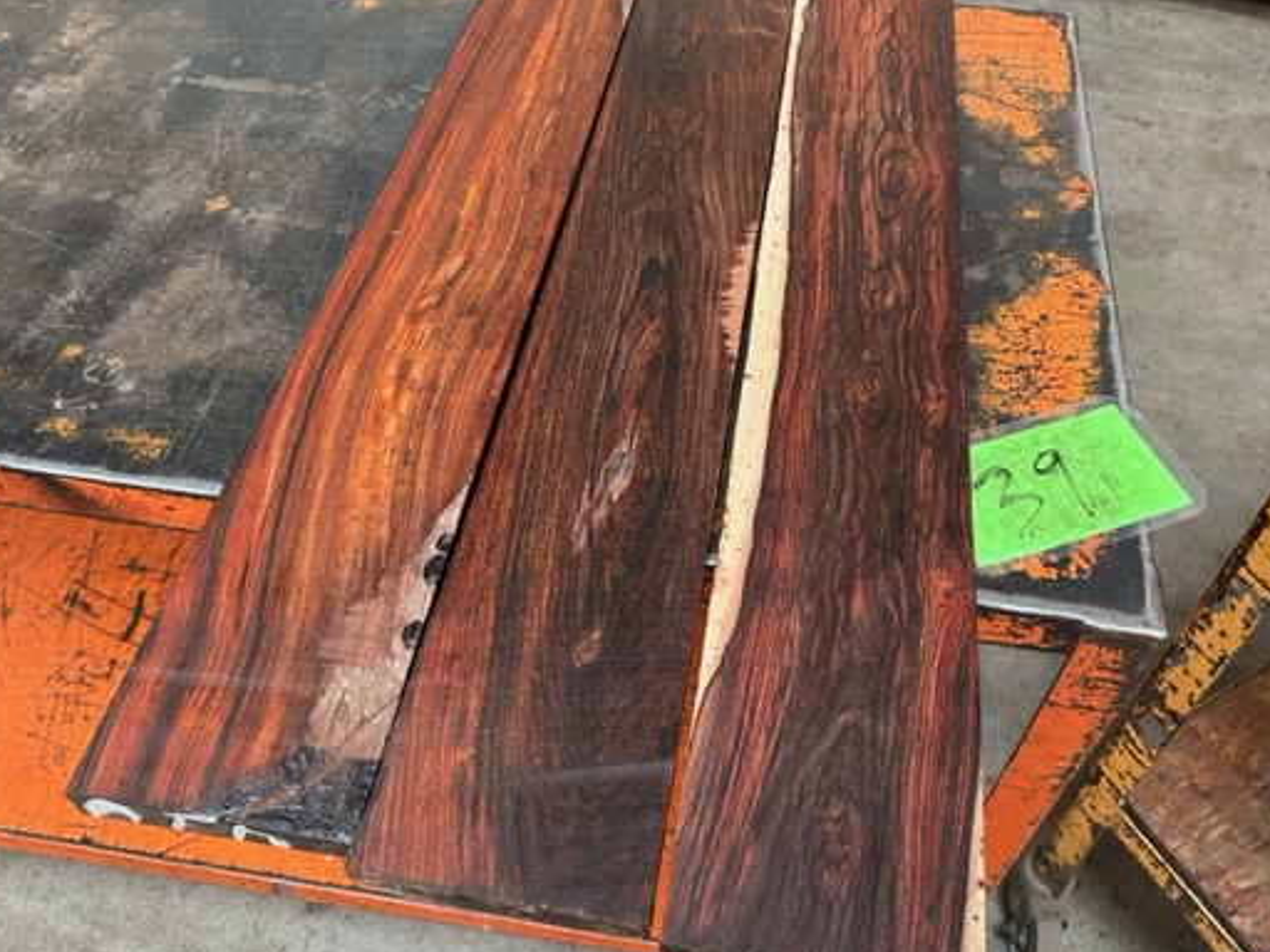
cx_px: 642
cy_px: 429
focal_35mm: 30
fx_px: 1101
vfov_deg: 46.7
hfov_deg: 60.0
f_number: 1.78
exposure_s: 1/60
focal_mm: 6.86
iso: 200
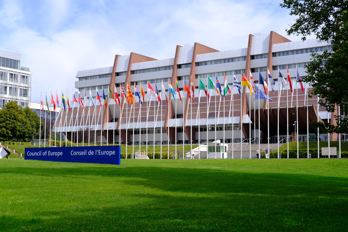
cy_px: 116
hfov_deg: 37.5
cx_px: 174
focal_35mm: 53
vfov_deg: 25.5
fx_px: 512
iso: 160
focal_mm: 35
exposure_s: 1/500
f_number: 6.4
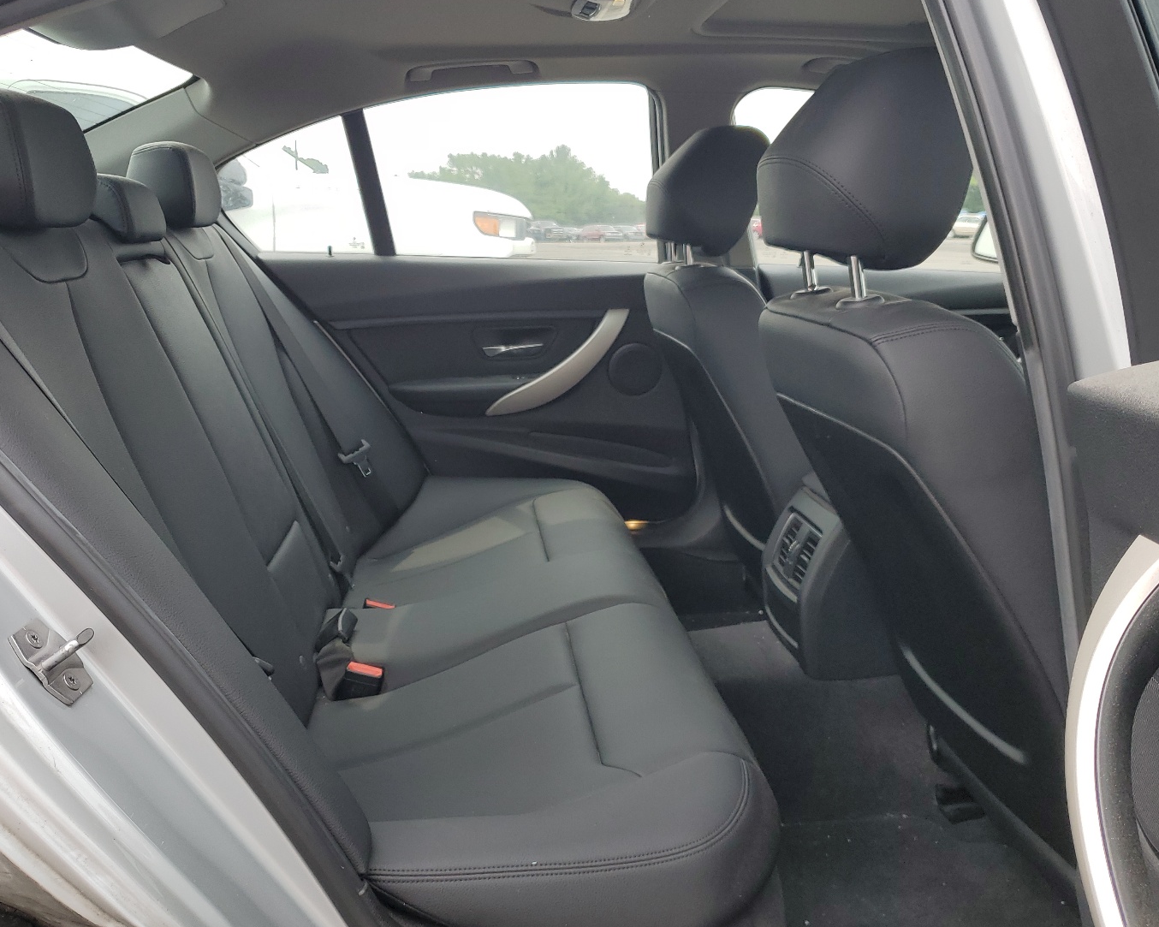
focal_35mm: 30
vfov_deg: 48.5
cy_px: 462
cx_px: 541
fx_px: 1029
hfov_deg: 58.7
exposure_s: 1/769
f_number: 1.5
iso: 50
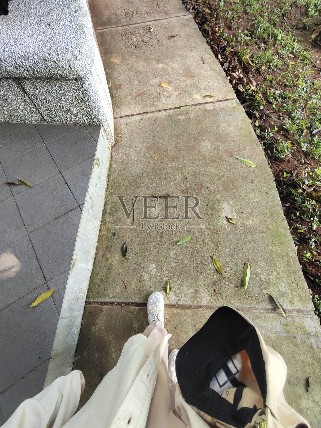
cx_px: 160
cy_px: 214
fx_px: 198
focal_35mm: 16
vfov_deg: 94.5
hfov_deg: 78.1
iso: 85
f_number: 2.2
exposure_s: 1/100
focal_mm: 1.66
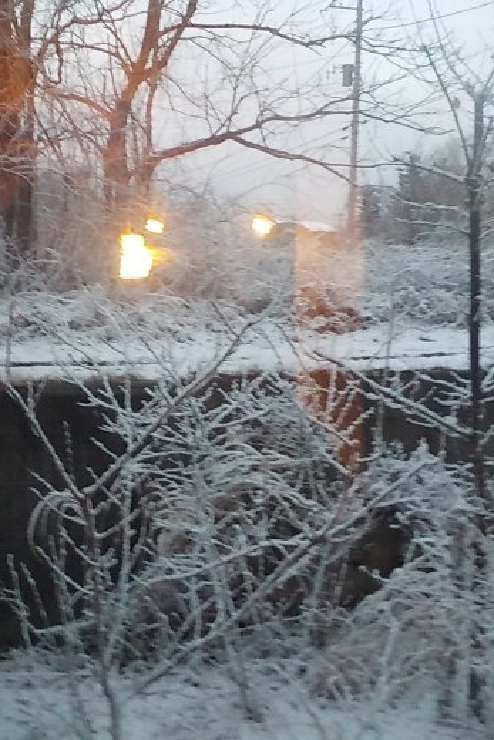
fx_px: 864
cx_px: 137
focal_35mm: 42
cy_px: 371
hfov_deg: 31.5
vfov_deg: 46.4
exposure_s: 1/15
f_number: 3.3
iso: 800
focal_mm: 4.1
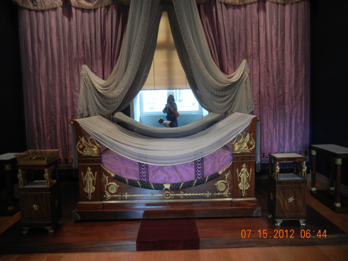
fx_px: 302
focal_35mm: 30
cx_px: 174
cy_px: 130
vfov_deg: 46.8
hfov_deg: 60.0
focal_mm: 5.4
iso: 400
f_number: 3.5
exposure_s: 1/37.4
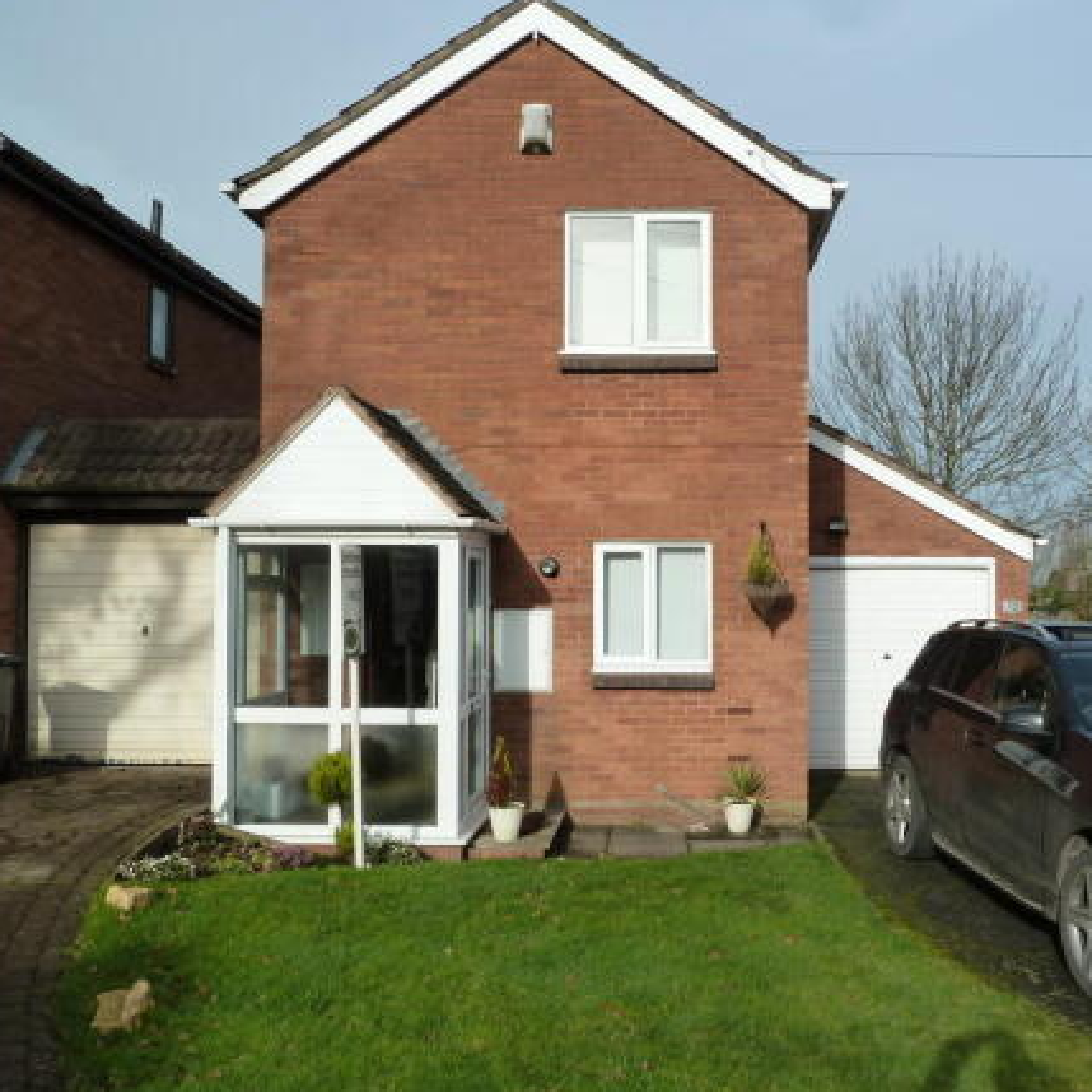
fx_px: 1071
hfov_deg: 53.5
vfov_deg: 54.0
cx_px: 676
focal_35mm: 30
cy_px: 554
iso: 125
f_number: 5
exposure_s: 1/400
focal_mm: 4.1
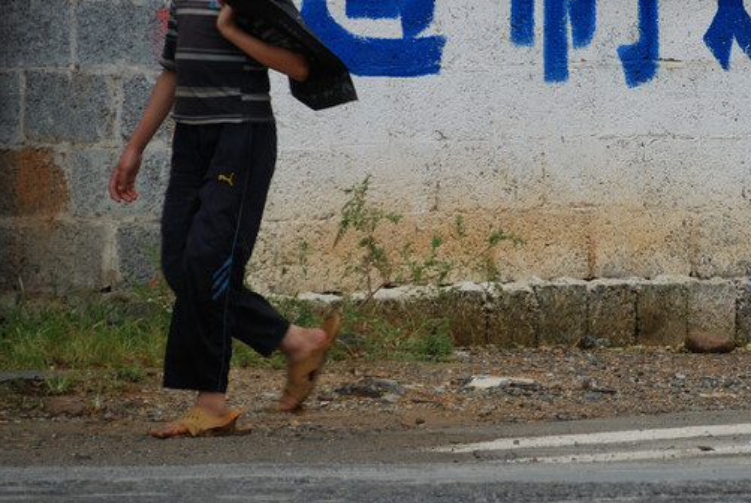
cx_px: 887
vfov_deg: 2.3
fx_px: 12719
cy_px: -22
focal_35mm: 609
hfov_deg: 3.4
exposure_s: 1/200
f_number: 5.6
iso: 125
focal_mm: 170
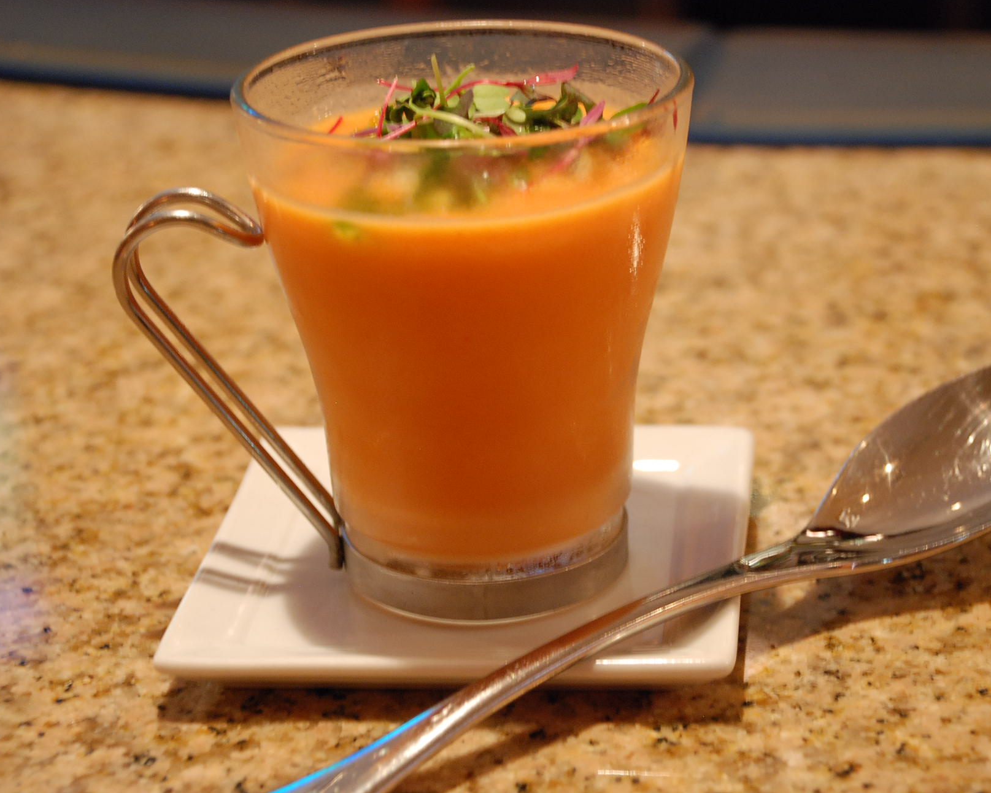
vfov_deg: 15.7
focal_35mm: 98
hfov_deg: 19.6
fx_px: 2874
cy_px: 396
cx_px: 559
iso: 640
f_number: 5.3
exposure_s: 1/2.5
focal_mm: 58
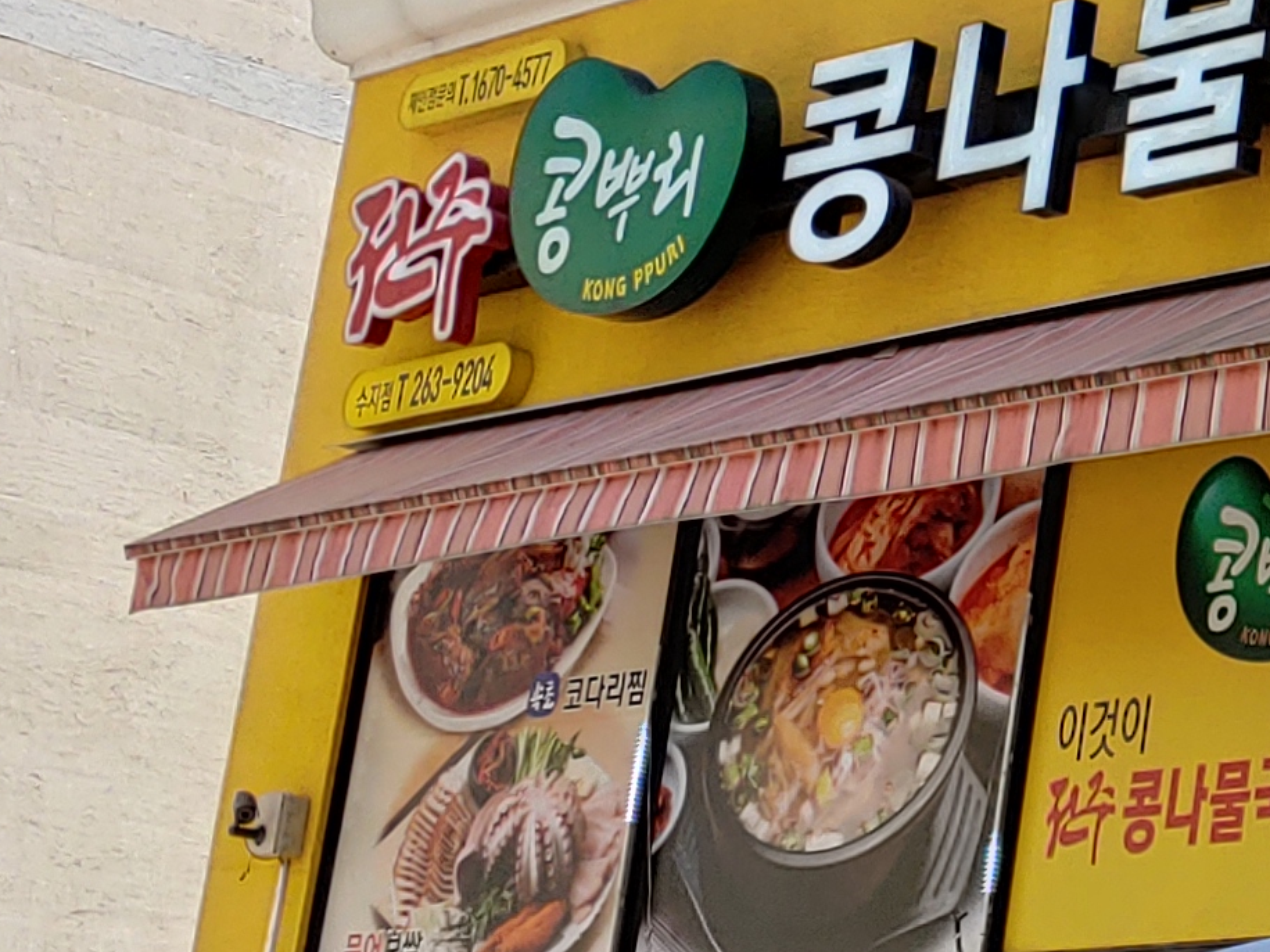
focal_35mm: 110
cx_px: 2220
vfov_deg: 13.4
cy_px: 272
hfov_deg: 15.6
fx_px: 4036
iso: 50
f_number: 1.5
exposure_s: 1/1064
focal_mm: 4.23
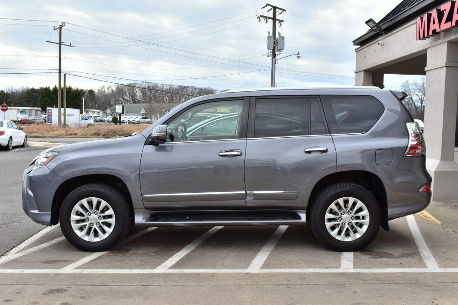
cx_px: 229
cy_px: 152
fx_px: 477
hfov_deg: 51.3
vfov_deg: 35.5
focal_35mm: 38
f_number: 11
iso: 400
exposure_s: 1/400
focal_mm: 25
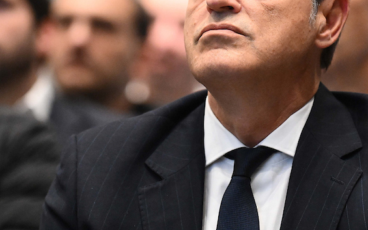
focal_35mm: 411
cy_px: 125
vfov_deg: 3.2
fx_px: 4122
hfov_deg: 5.1
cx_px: 135
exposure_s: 1/320
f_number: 2.8
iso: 6400
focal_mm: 190
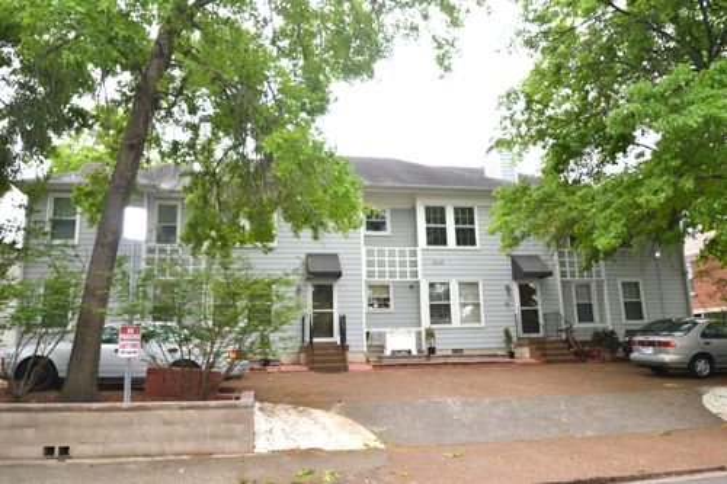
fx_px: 484
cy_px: 242
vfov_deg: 53.1
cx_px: 364
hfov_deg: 73.8
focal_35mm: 24
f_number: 4
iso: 100
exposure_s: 1/160
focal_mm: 16
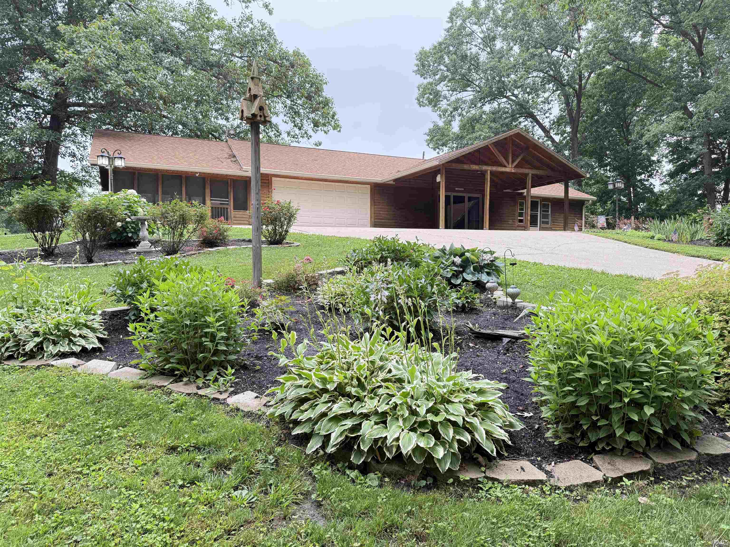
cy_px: 274
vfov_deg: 56.8
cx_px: 365
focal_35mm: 24
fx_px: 506
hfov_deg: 71.6
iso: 125
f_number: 1.78
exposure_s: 1/243
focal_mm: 6.76
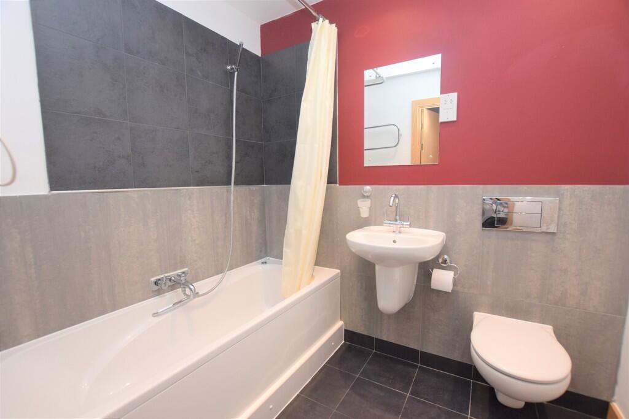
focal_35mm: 15
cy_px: 210
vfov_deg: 77.3
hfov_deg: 100.4
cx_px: 314
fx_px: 262
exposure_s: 1/125
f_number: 5.6
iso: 800
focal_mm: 10
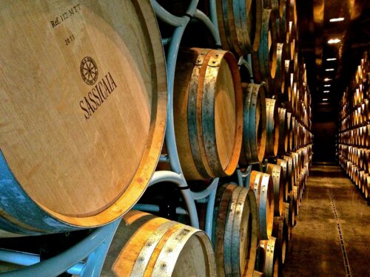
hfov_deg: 55.4
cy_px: 138
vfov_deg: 42.9
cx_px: 185
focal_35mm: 33
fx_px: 353
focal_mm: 4.13
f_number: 2.4
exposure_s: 1/15
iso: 500
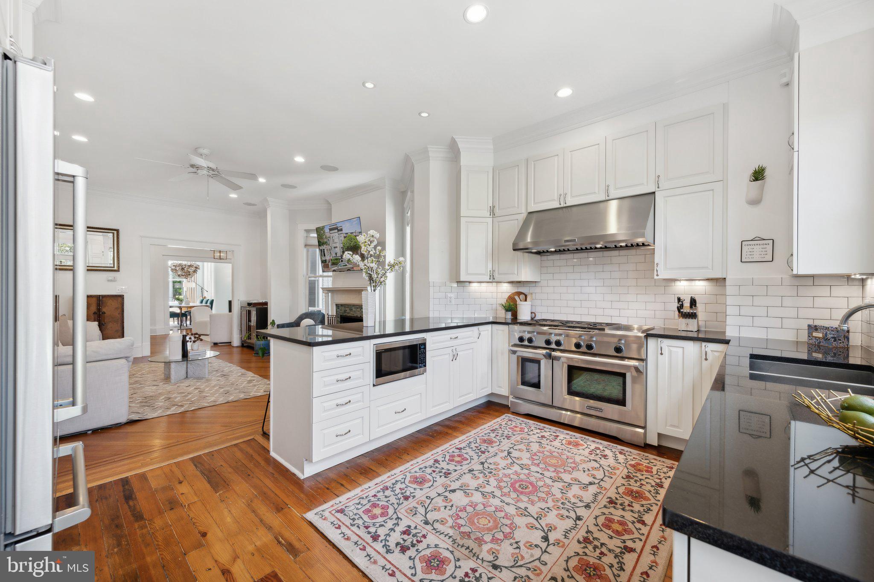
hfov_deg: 104.3
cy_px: 291
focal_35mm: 14
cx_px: 437
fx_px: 340
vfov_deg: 81.2
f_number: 7.1
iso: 100
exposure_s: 1/13
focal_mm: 14
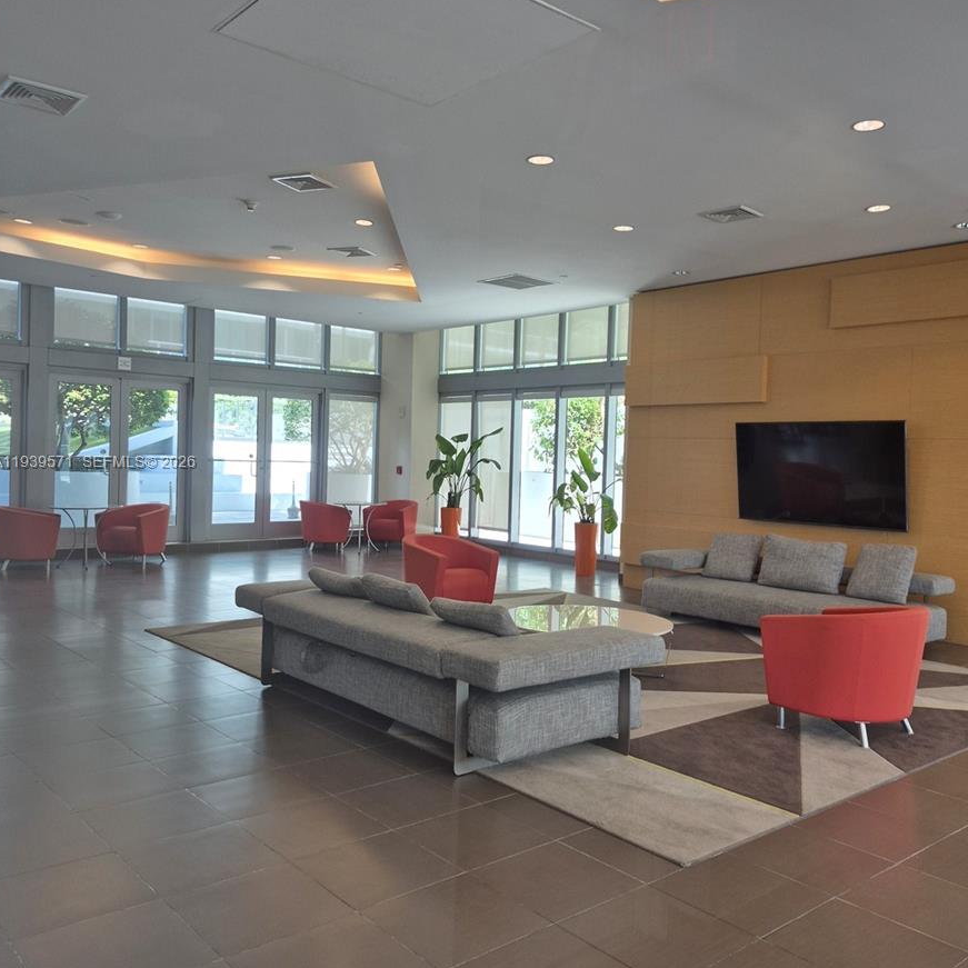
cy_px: 463
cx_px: 490
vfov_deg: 57.3
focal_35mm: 28
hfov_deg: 57.3
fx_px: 886
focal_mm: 5.4
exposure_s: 1/180
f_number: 1.8
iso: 40
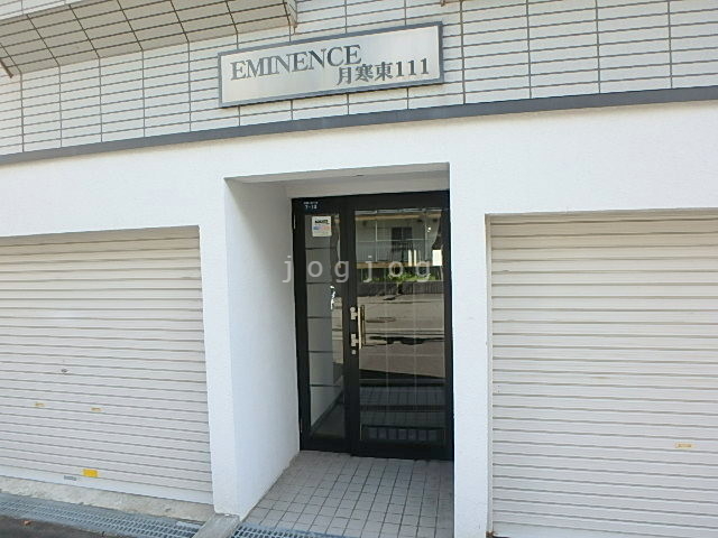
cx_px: 359
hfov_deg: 79.0
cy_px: 269
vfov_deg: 63.4
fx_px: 436
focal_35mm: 21
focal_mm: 3.7
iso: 125
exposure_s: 1/250
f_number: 3.5
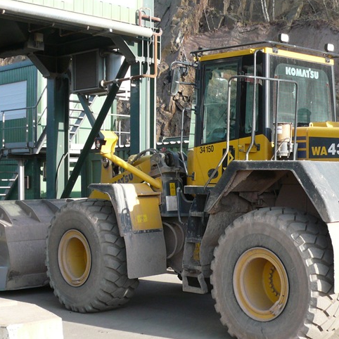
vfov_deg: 26.1
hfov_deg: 25.8
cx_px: 252
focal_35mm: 66
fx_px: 731
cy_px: 169
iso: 100
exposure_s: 1/250
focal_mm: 6.1
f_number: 3.1
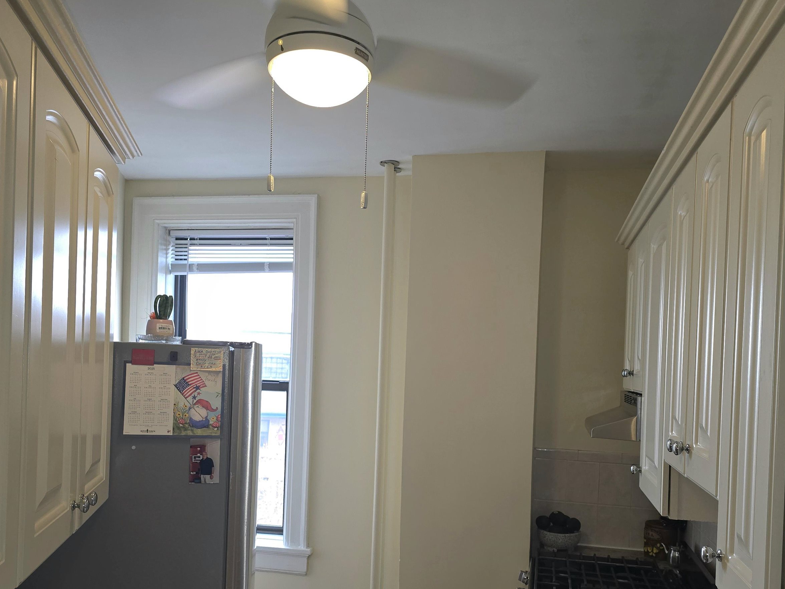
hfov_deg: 59.9
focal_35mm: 30
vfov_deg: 46.4
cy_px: 371
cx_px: 411
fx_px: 680
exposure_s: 1/60.2
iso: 40
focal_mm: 6.3
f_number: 1.7
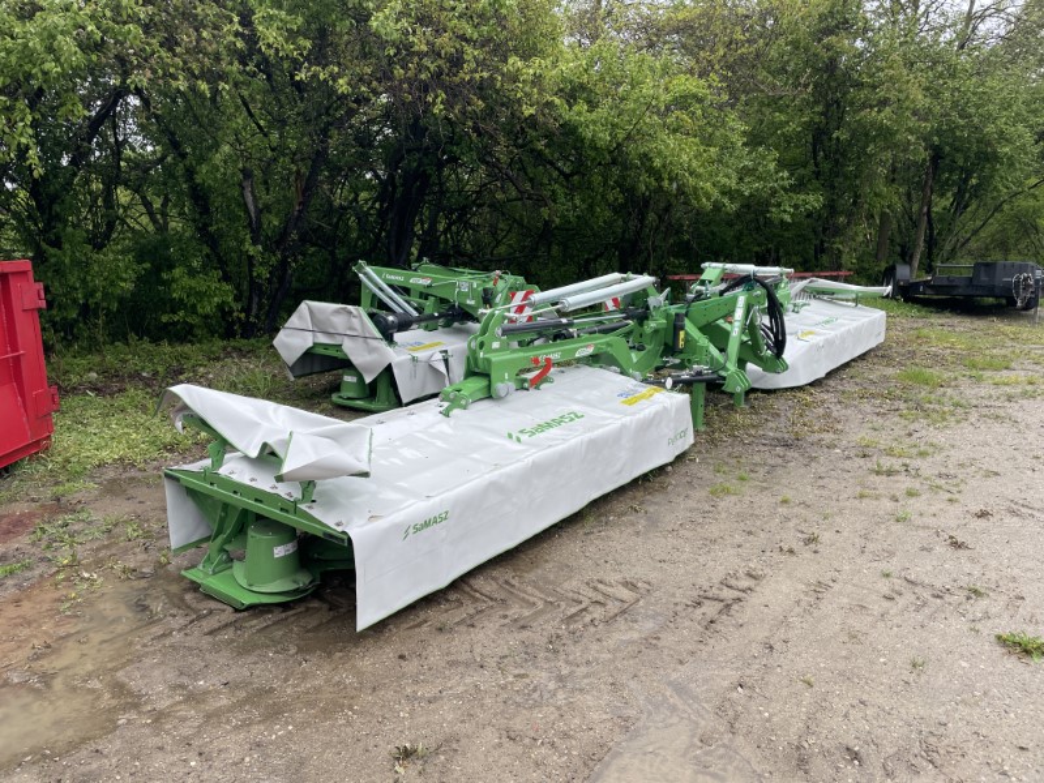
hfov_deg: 67.3
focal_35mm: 26
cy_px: 392
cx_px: 522
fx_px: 784
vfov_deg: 53.1
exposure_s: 1/1511
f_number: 1.6
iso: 32
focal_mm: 4.2
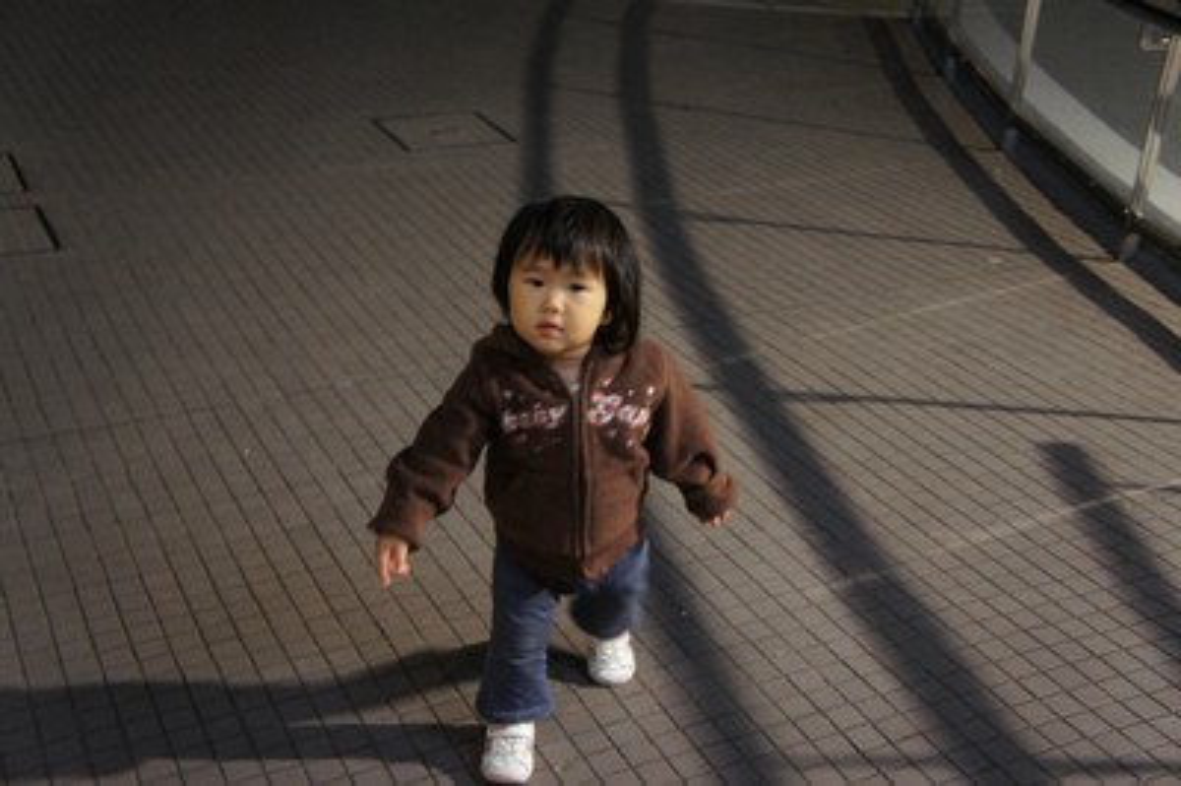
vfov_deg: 28.9
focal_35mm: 46
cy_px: 393
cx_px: 590
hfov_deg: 42.4
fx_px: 1524
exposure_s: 1/20
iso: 1600
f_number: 4.5
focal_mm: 31
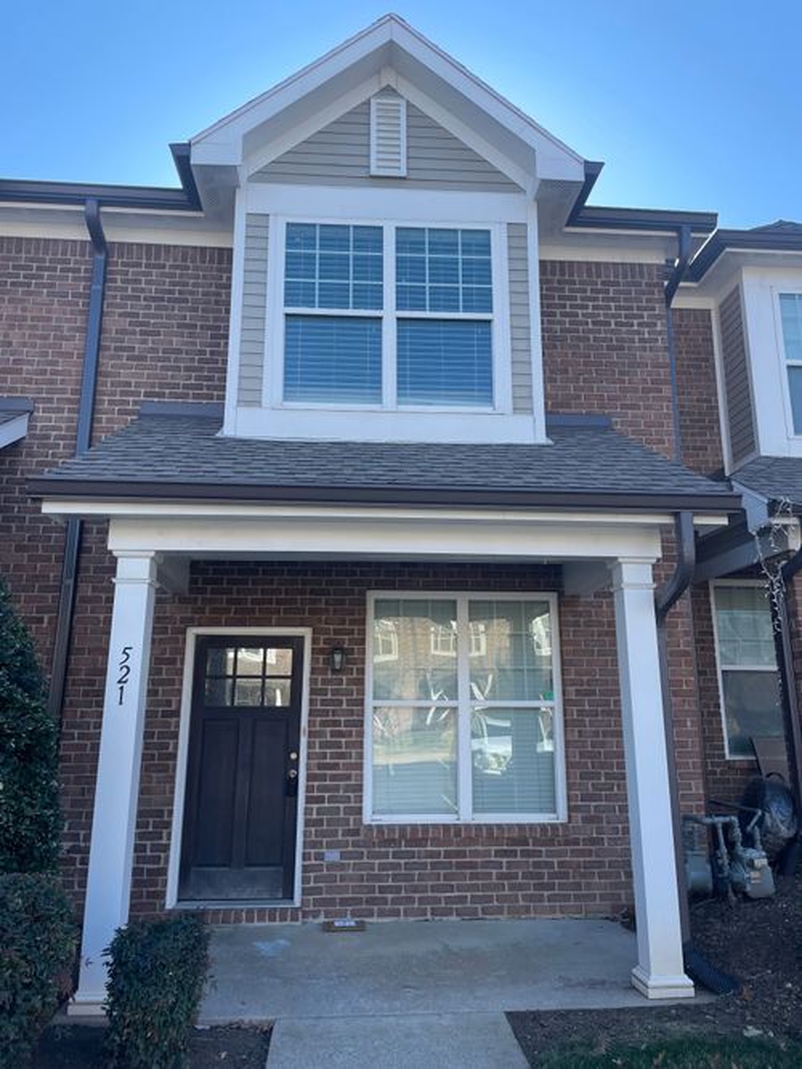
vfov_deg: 67.3
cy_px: 534
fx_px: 803
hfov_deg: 53.0
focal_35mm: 26
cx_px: 401
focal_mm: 4.2
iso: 32
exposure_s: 1/647
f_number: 1.6
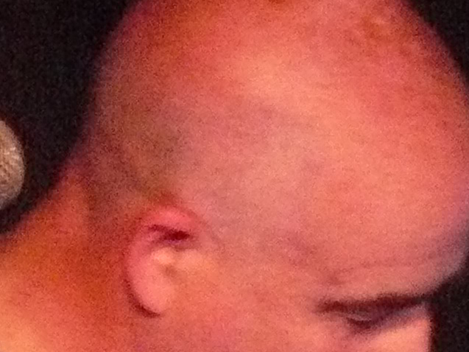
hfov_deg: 1.4
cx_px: 359
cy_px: 518
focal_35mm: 1451
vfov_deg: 1.0
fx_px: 19663
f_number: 3.3
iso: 800
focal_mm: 50.1
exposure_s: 1/20
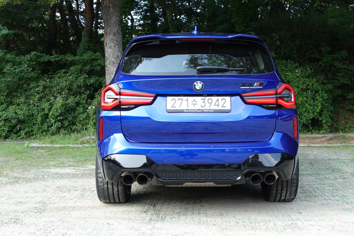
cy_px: 118
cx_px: 177
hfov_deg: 55.8
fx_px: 334
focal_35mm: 34
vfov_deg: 38.9
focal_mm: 13.24
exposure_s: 1/100
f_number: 4
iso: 125
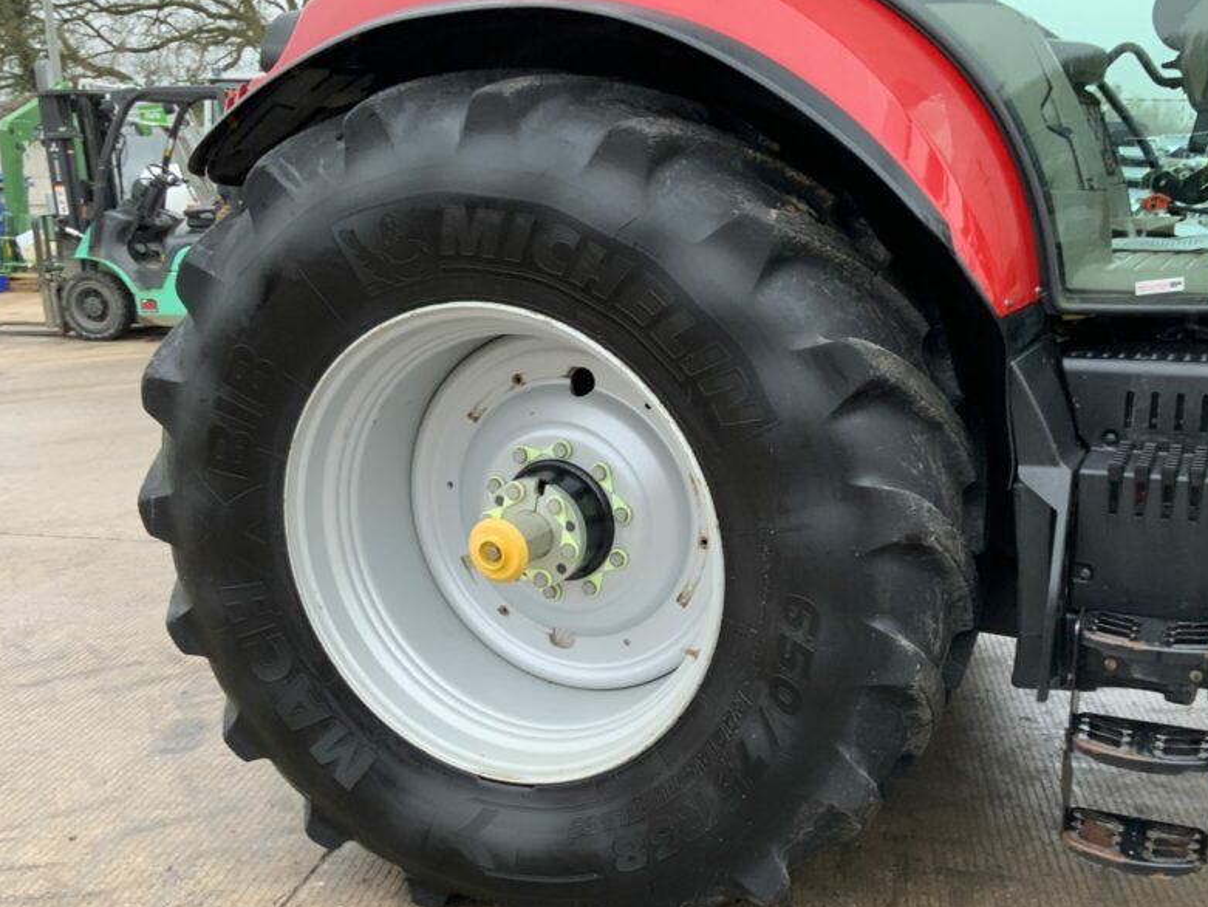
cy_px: 542
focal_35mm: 38
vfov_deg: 37.6
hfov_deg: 48.6
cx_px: 730
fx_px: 1326
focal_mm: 3
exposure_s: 1/105
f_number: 1.8
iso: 64
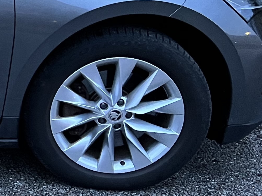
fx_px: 795
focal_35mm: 105
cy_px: 33
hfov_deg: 15.6
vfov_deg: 14.0
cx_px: -232
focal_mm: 5.7
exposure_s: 1/33
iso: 640
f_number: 1.5
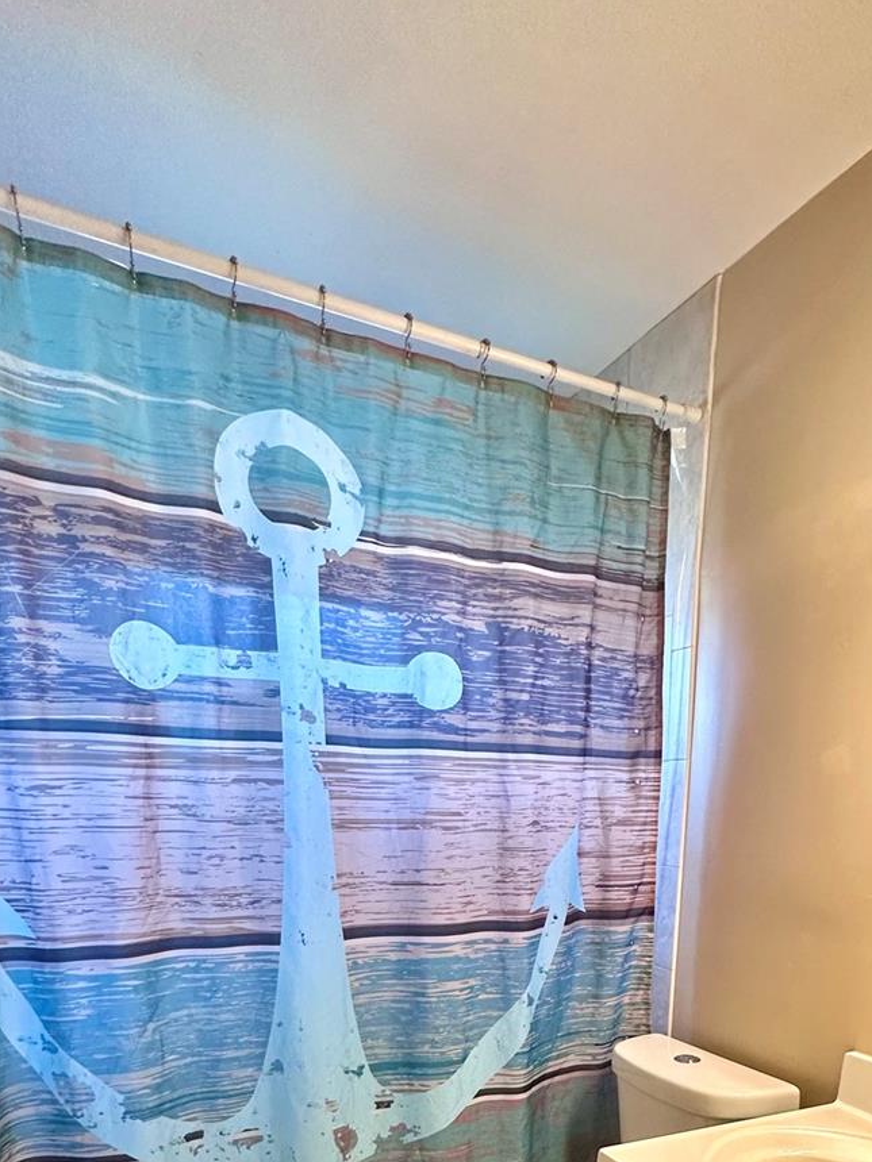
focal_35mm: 25
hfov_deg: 54.3
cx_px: 539
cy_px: 969
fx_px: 840
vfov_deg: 62.1
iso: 250
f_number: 2.2
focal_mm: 2.22
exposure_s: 1/120
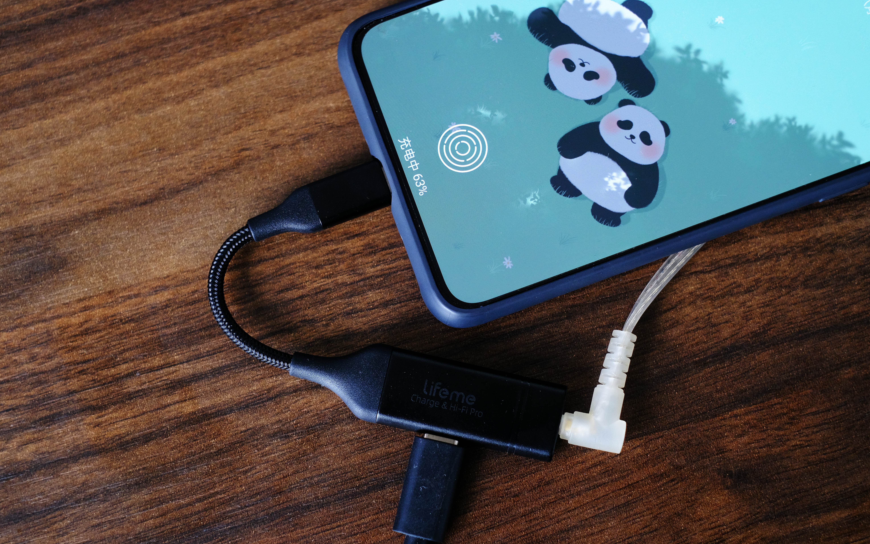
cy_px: 292
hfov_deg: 36.9
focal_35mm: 55
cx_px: 439
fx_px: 1304
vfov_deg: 23.5
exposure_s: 1/60
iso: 1000
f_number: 3.2
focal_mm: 35
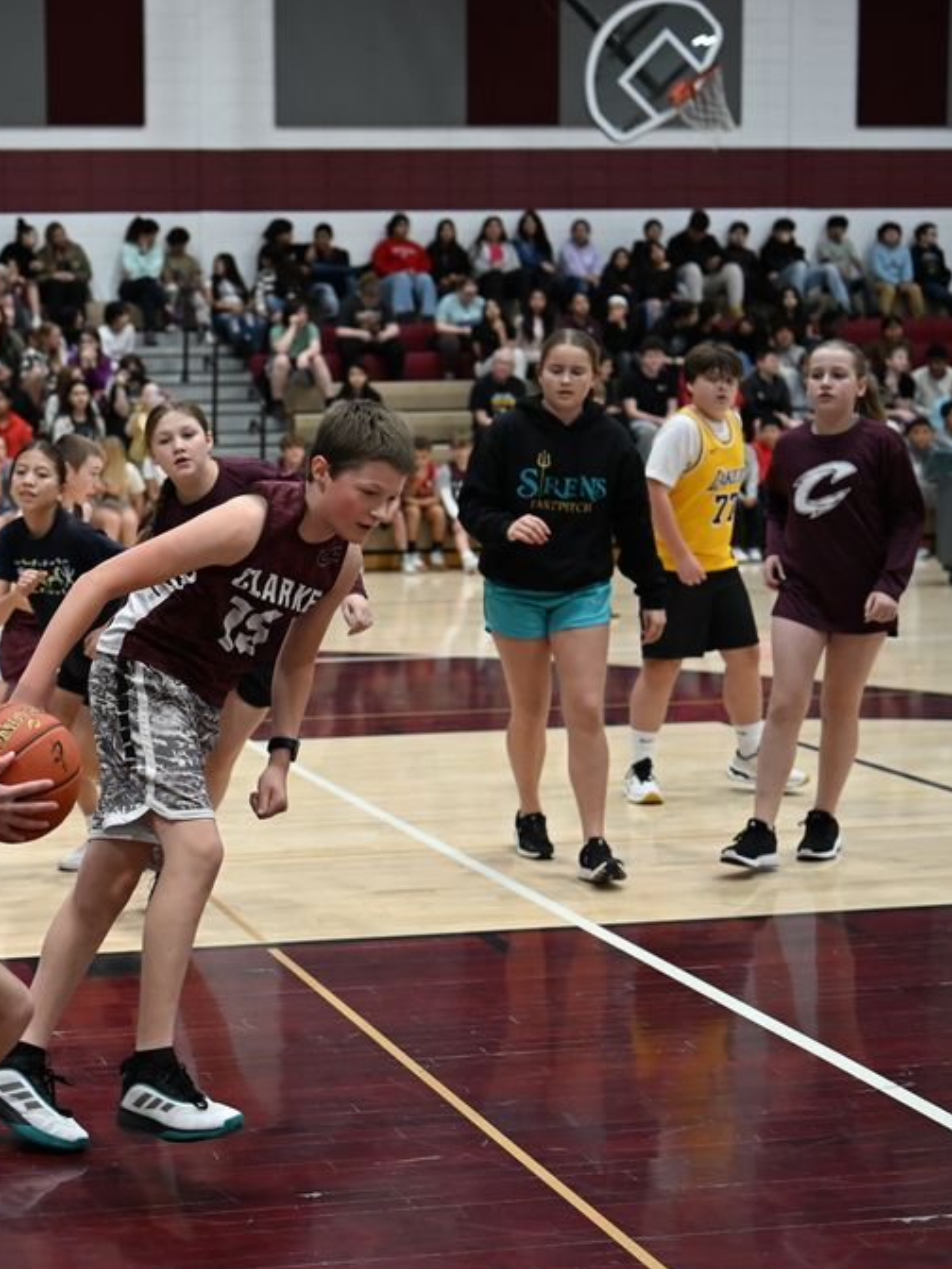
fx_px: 2310
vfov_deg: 30.7
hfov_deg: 22.5
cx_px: 32
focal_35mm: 63
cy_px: 641
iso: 3200
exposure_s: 1/1250
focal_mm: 43
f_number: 2.8
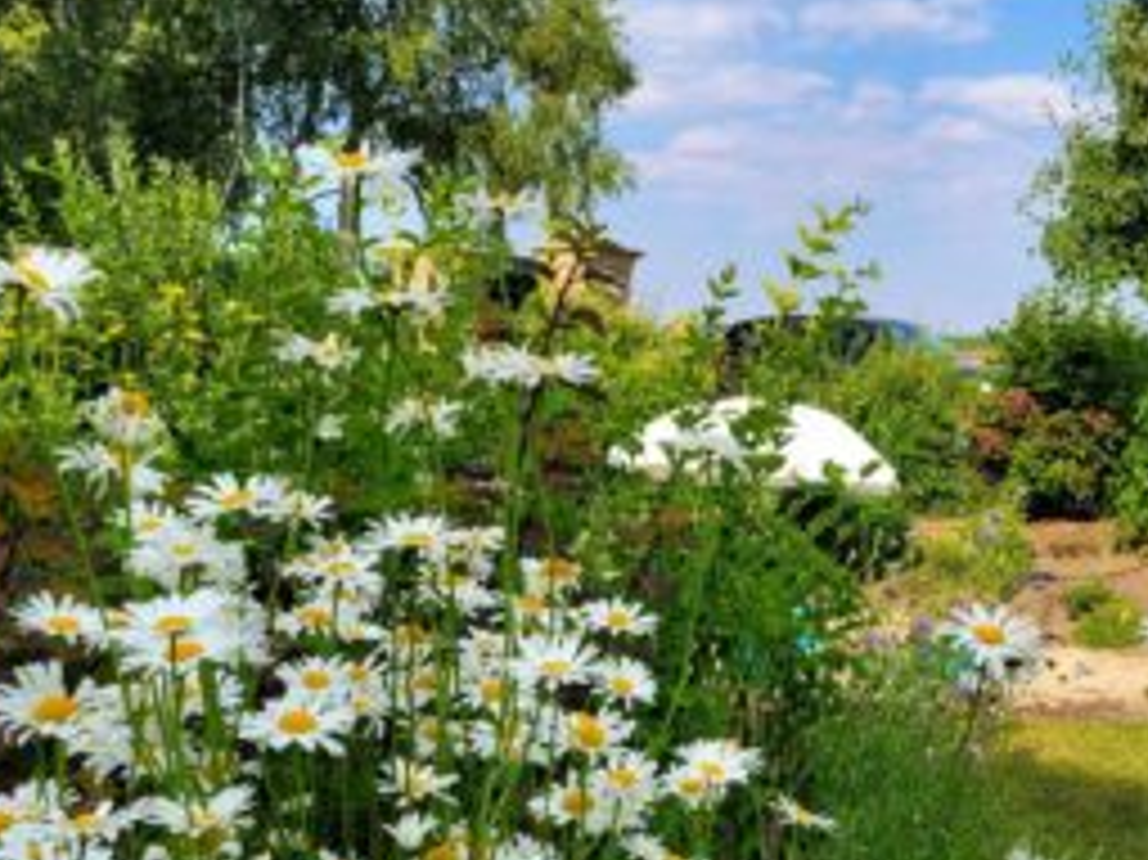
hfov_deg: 46.9
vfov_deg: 36.8
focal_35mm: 39
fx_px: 1293
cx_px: 792
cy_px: 389
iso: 40
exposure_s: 1/2000
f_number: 1.8
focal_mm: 5.4
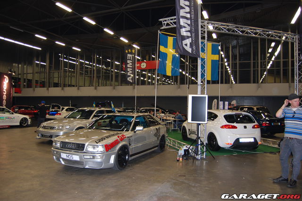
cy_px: 100
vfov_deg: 47.9
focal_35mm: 27
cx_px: 151
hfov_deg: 67.4
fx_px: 226
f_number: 3.5
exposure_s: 1/60
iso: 400
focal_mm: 18
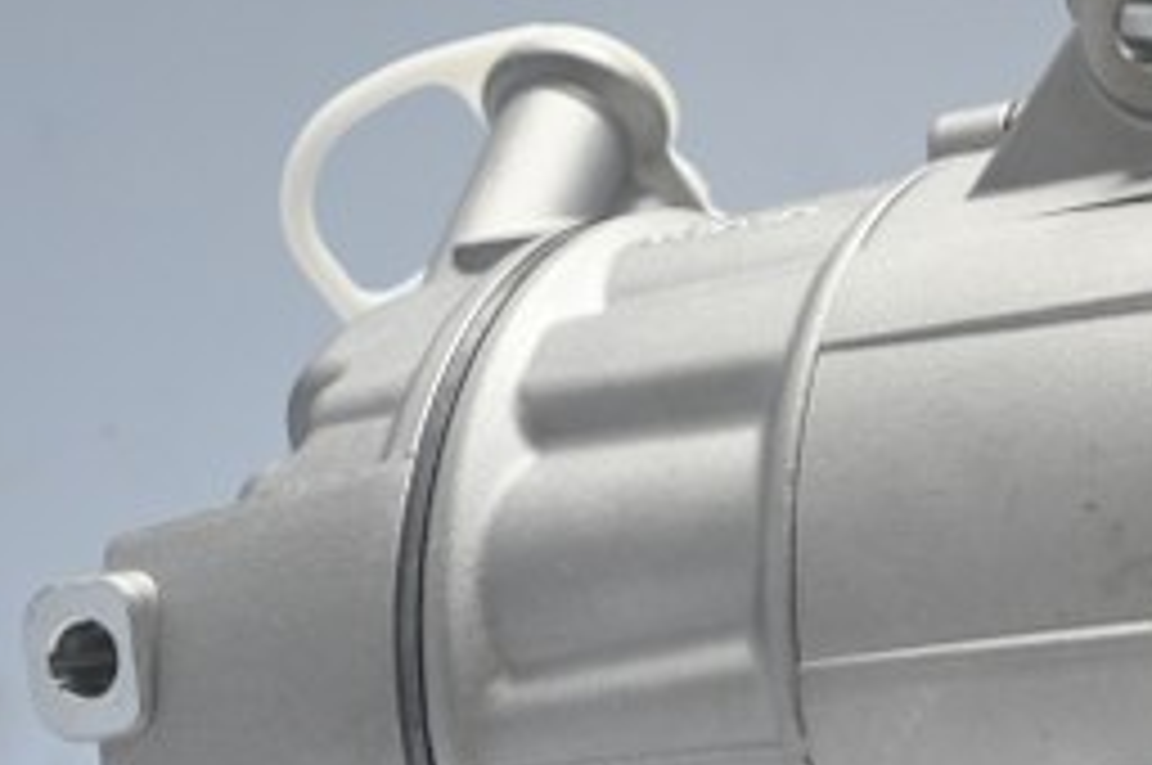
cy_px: 531
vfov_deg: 11.1
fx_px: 3936
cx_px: 1053
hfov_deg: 16.4
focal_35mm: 123
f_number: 5.3
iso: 1000
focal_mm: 35
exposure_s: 1/60
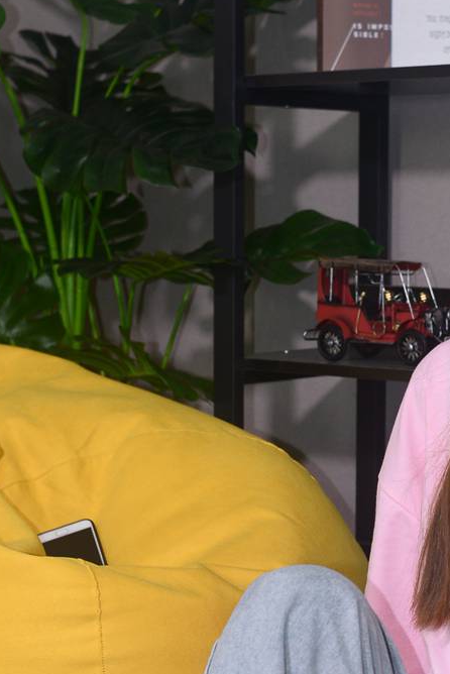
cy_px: 485
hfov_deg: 13.3
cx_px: 451
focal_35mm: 102
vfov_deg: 19.9
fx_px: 1910
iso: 500
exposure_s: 1/125
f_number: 5
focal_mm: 35
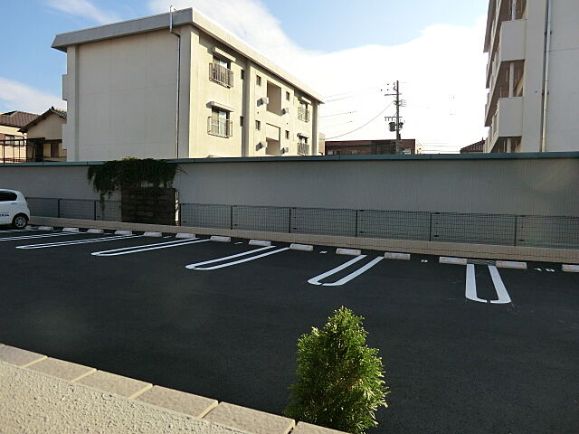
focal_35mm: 24
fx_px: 401
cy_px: 217
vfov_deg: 56.8
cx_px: 290
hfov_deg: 71.6
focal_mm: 4.3
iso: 80
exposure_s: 1/1000
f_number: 3.2
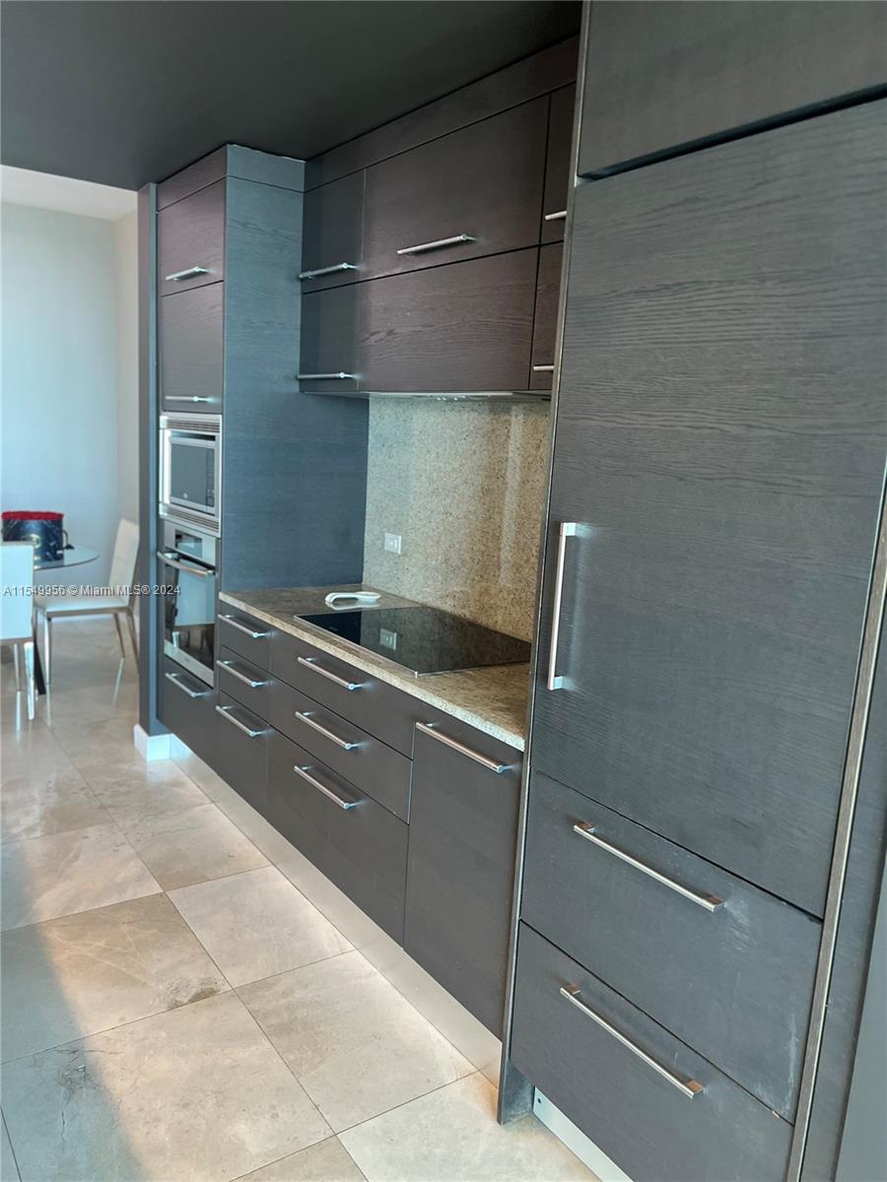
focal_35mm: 26
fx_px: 888
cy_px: 591
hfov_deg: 53.1
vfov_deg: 67.3
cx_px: 444
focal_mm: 5.7
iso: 160
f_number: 1.5
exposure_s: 1/60
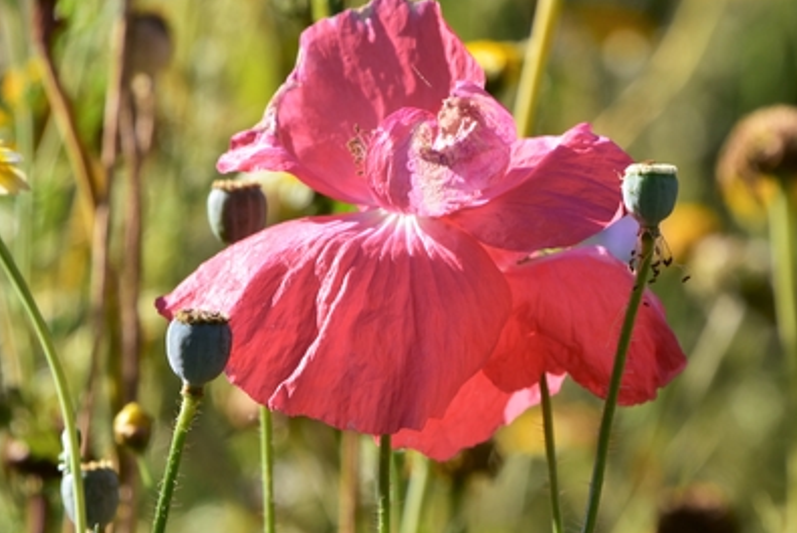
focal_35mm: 683
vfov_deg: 2.0
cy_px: 374
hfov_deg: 3.0
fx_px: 15131
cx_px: 432
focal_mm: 300
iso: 140
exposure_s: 1/125
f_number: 11
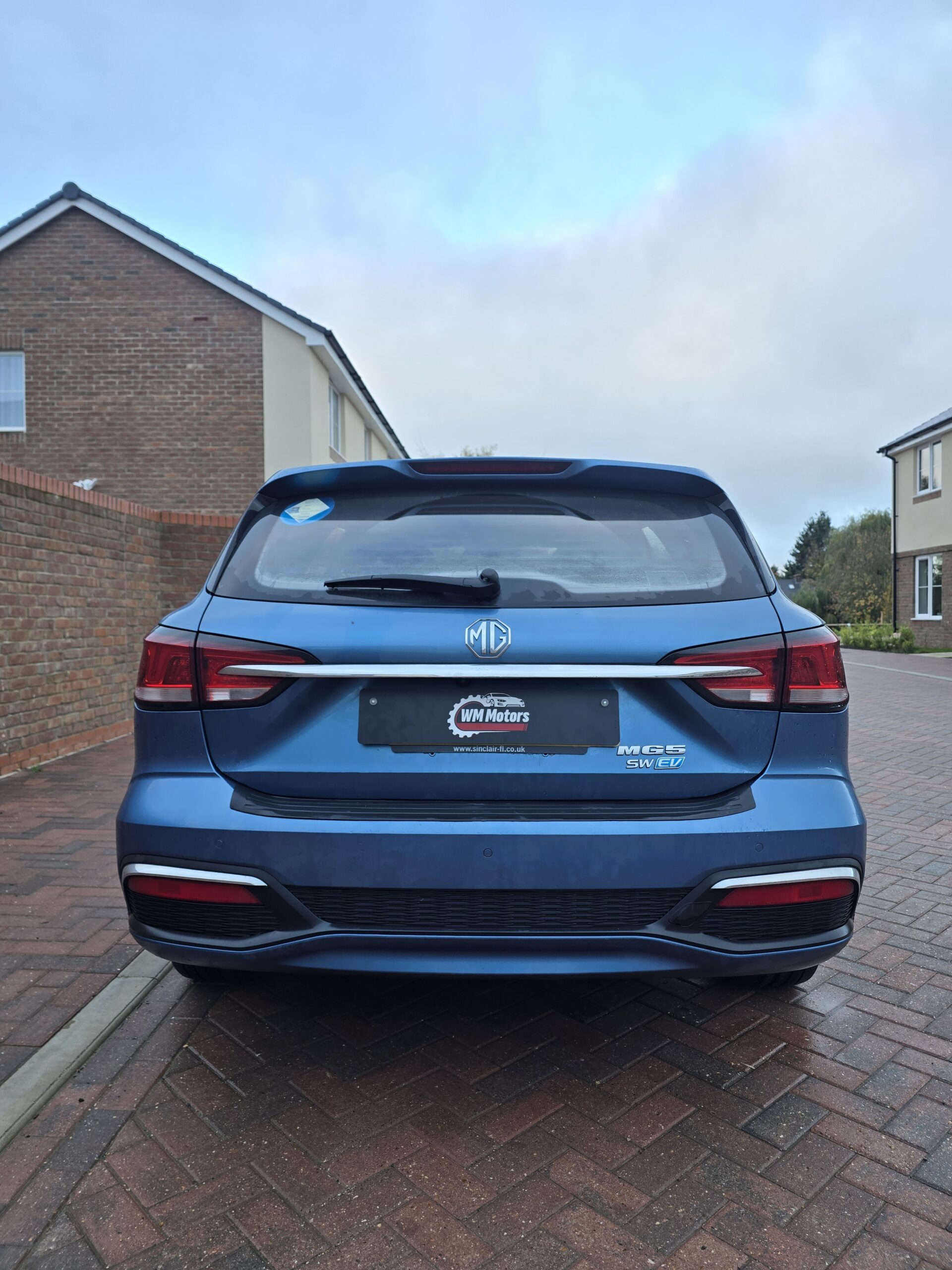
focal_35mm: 23
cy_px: 635
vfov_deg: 73.9
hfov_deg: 58.9
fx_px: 843
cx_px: 476
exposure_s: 1/180
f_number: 1.7
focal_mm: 6.3
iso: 40
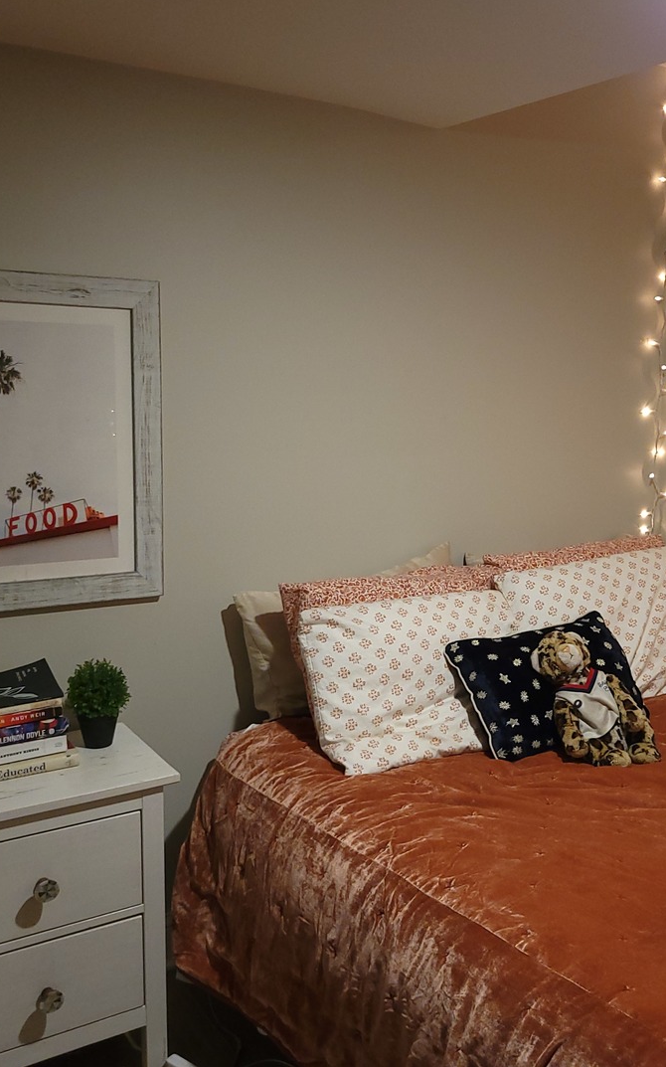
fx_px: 1075
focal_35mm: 37
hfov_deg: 33.6
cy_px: 531
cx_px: 511
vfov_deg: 52.8
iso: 320
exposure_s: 1/60
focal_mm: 5.4
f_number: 1.8
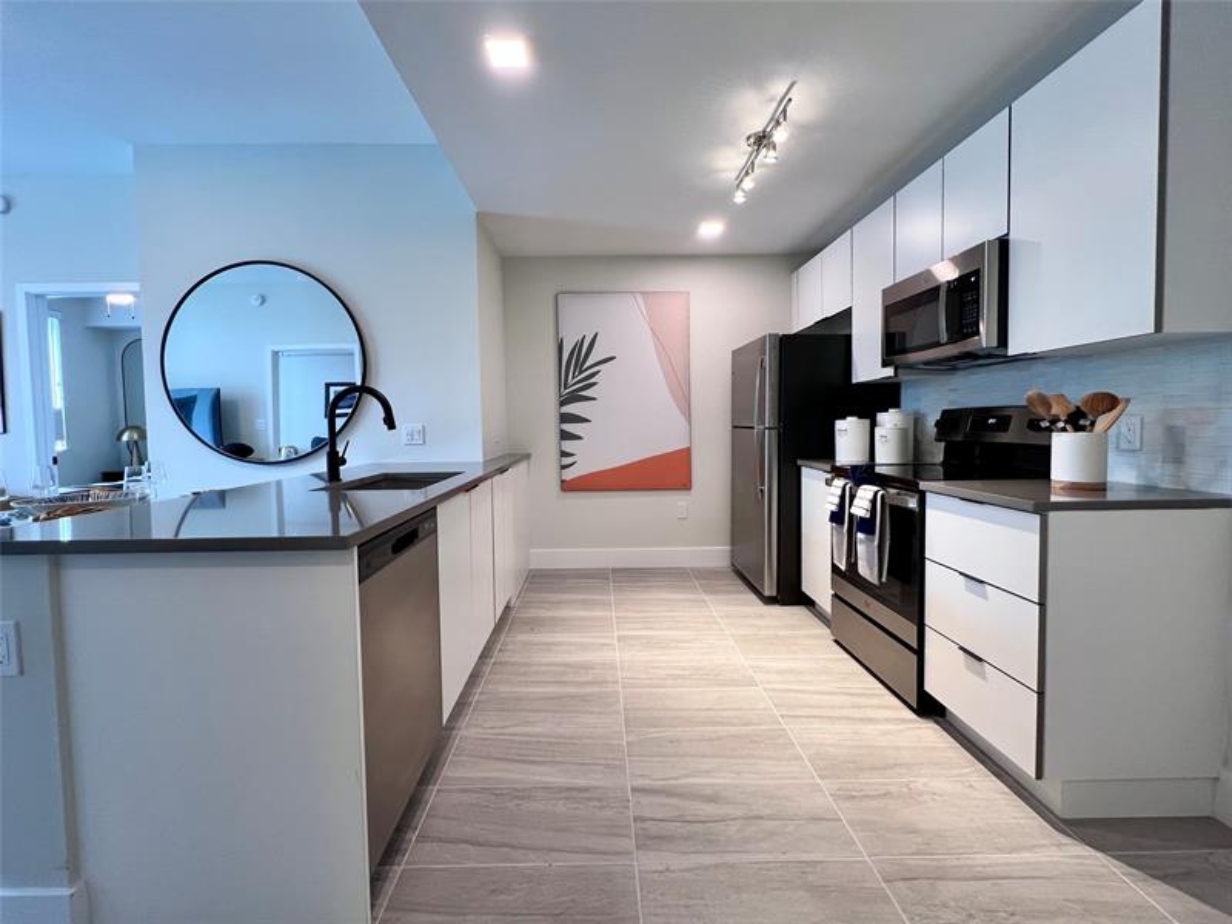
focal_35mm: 13
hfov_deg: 106.2
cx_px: 616
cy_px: 462
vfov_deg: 89.9
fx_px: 463
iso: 125
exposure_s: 1/60
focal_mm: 1.57
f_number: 1.8
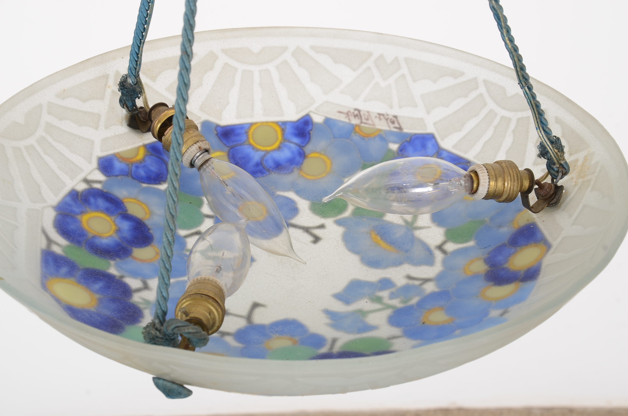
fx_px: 1358
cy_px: 208
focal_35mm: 78
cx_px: 314
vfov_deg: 17.4
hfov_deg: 26.0
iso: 125
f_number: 11
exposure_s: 1/160
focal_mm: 52
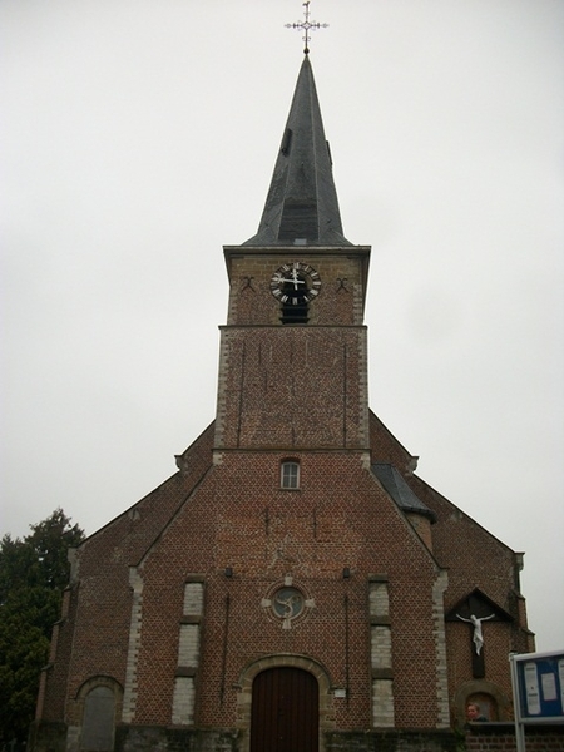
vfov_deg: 56.8
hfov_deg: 44.2
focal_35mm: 32
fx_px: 695
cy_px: 376
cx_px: 282
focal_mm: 5.7
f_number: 8.8
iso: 80
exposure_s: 1/50
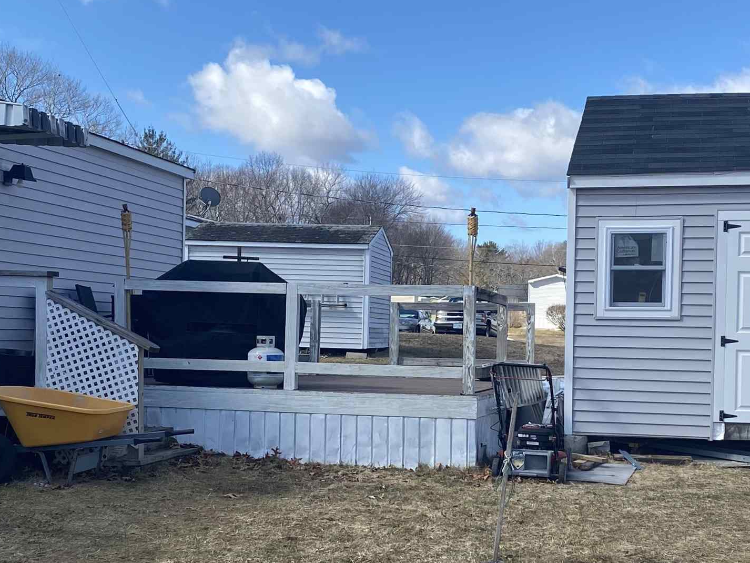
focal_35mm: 56
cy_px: 365
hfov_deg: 34.3
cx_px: 430
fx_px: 1214
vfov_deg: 26.0
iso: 32
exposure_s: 1/2028
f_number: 1.8
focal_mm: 4.25
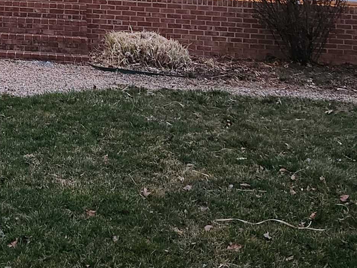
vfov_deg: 18.4
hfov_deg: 24.9
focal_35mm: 75
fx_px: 774
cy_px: -72
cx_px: 8
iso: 640
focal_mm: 5.4
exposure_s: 1/40
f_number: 1.8
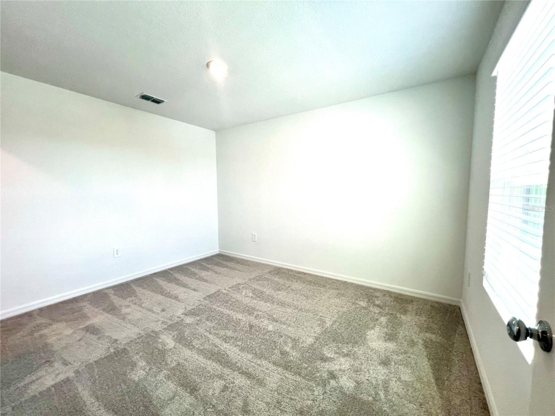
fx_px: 208
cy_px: 208
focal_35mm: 13
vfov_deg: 89.9
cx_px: 278
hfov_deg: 106.2
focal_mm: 1.57
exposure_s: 1/120
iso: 64
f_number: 1.8
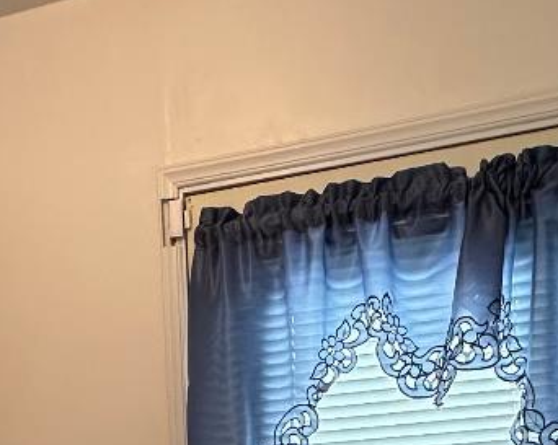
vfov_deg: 20.4
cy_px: 729
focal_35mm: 60
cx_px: 148
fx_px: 990
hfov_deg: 31.0
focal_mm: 2.22
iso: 160
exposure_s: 1/60
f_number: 2.2
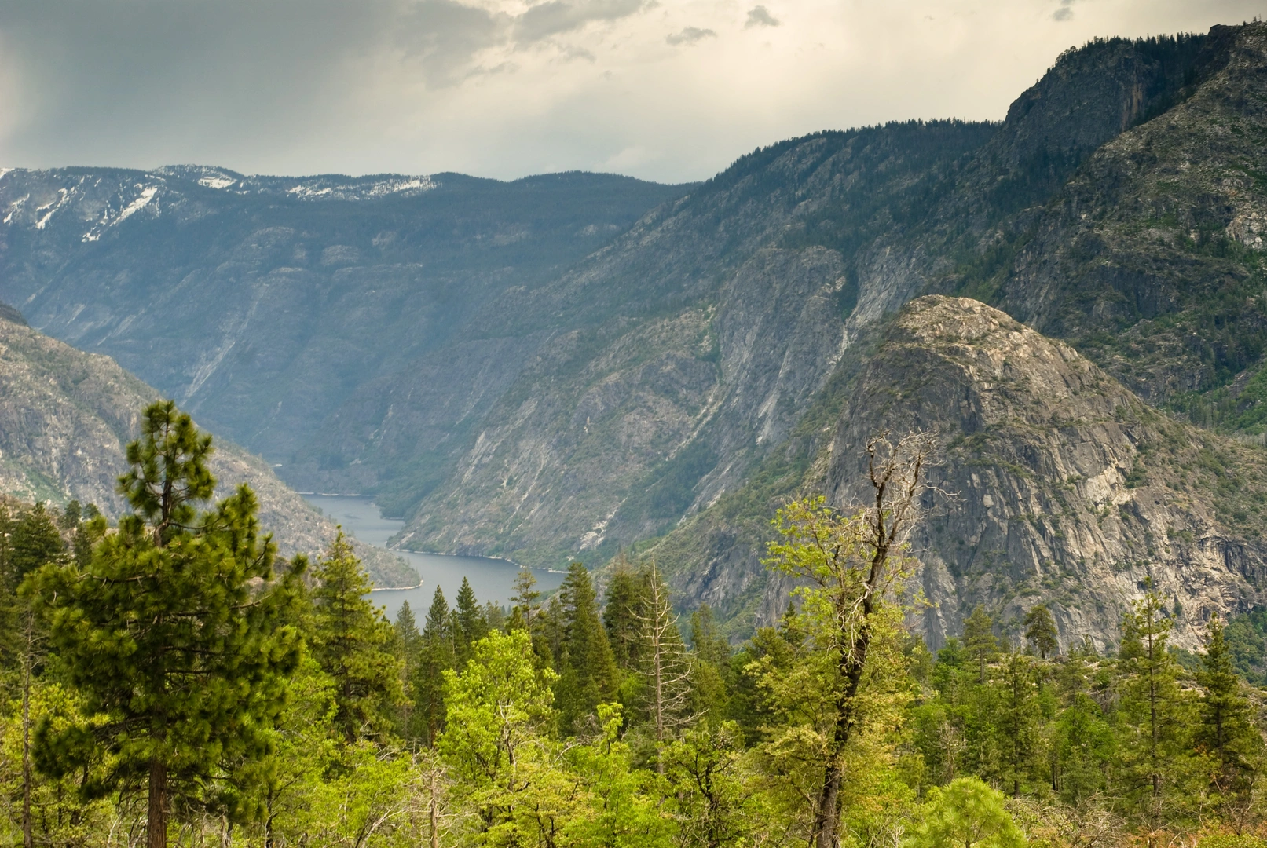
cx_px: 634
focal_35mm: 75
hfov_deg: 27.0
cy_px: 424
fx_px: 2643
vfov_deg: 18.2
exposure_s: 1/40
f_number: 8
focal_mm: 50
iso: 100
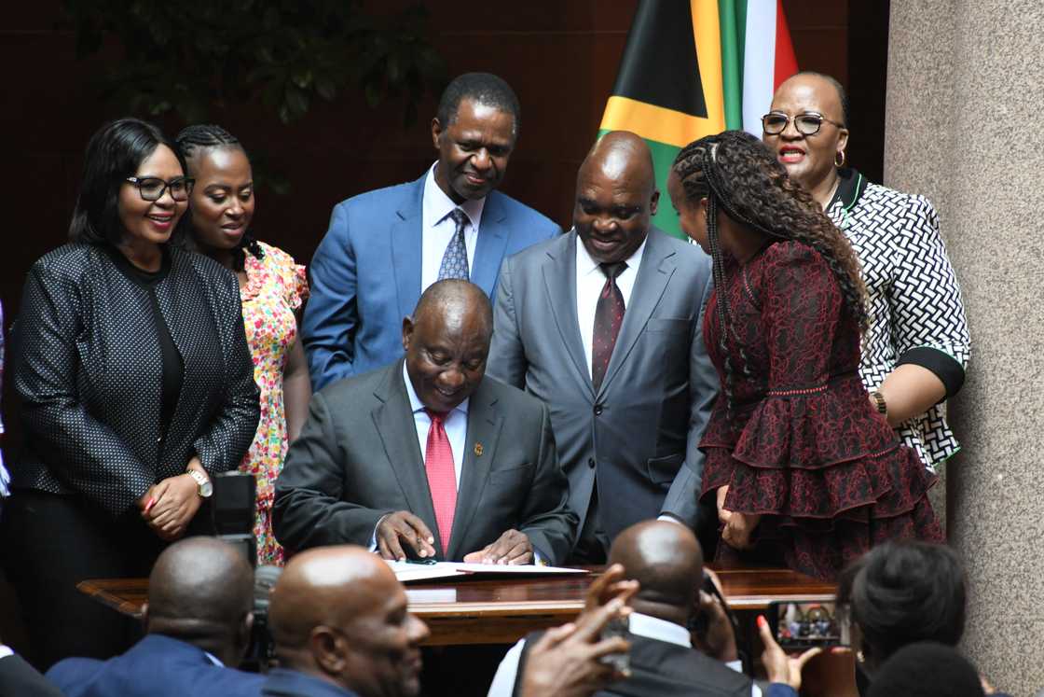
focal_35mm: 300
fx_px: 8701
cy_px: 348
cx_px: 522
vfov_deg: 4.6
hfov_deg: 6.9
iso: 6400
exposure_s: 1/640
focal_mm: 300
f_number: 6.3
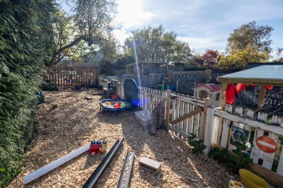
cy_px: 94
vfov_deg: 77.3
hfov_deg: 100.4
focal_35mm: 15
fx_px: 118
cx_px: 142
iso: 125
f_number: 10
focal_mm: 10
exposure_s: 1/160
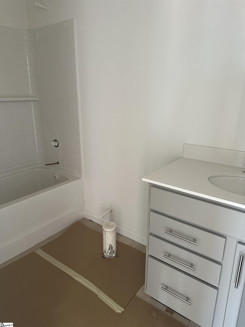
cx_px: 122
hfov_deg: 56.8
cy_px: 164
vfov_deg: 71.6
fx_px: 226
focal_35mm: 24
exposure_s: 1/60
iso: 250
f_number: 1.78
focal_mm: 6.86
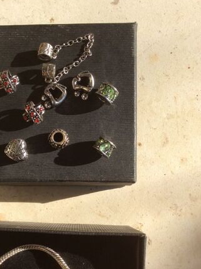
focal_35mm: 48
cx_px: 60
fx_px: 373
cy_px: 183
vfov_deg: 39.2
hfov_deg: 29.8
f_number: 2.4
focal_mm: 3.3
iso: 32
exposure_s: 1/880
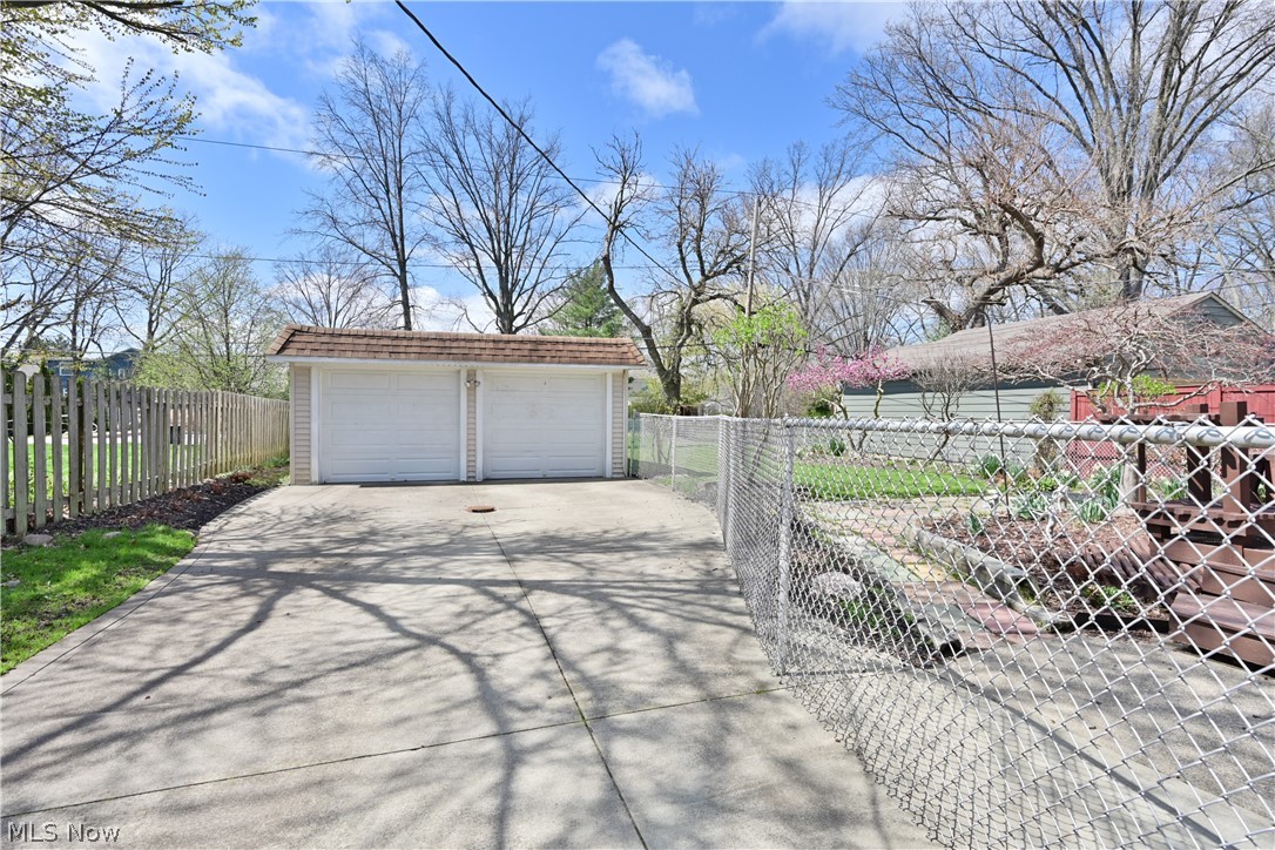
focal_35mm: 18
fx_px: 620
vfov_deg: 68.9
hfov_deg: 91.6
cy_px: 425
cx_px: 638
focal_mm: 17.5
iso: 400
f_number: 9
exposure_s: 1/400
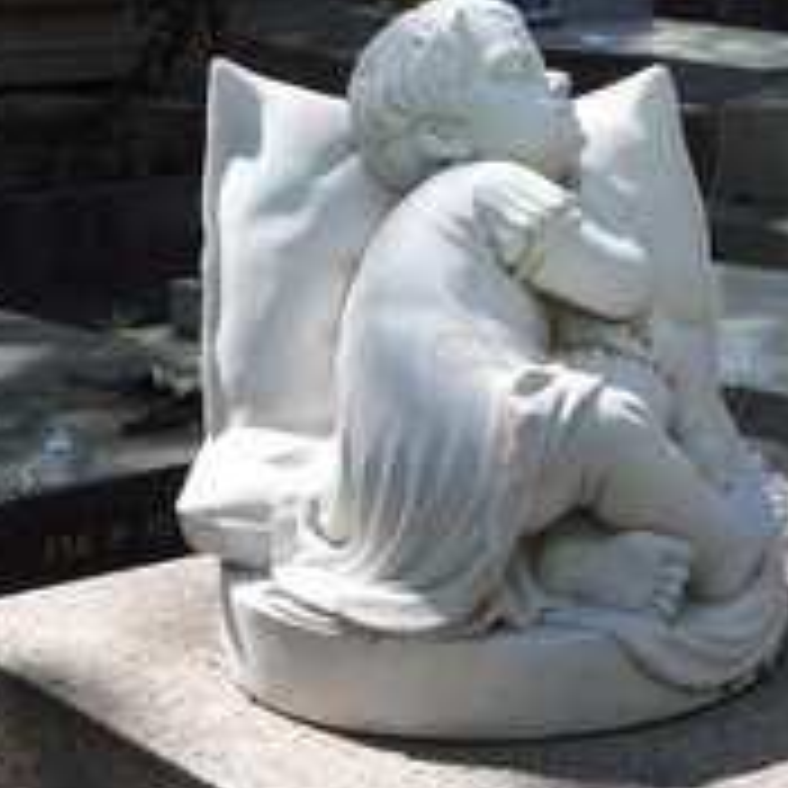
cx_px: 842
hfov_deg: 18.3
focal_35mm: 92
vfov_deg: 18.8
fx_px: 2369
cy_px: 230
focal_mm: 45
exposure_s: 1/100
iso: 400
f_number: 20
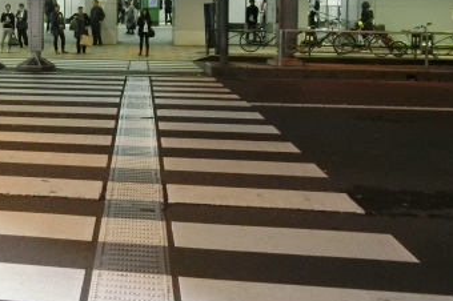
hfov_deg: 37.7
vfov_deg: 26.4
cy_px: 23
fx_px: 616
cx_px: 44
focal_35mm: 49
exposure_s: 1/80
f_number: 3.5
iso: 400
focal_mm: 4.5
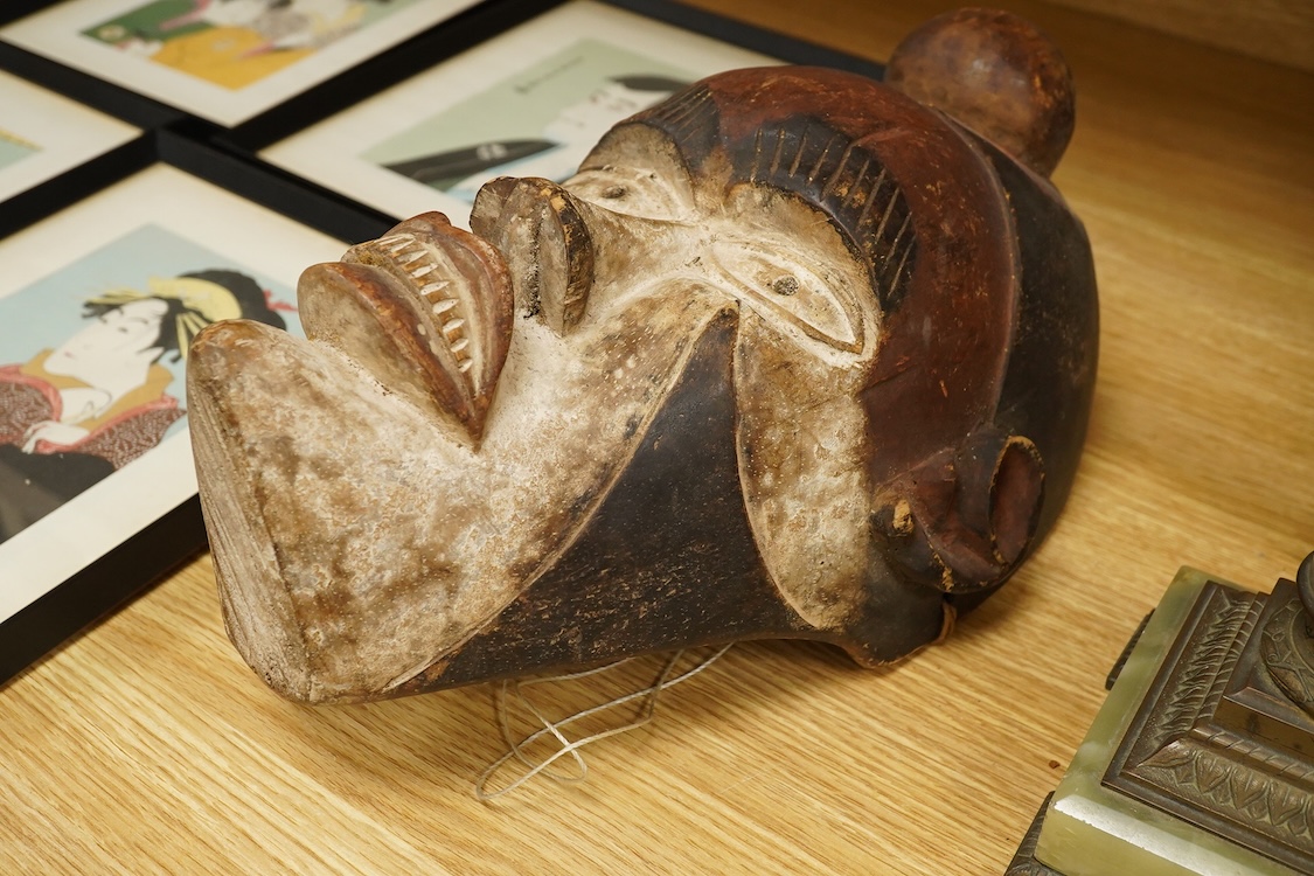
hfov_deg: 43.6
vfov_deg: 29.9
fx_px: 1642
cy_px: 438
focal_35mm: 45
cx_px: 657
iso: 2000
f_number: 9
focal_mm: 30
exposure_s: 1/125
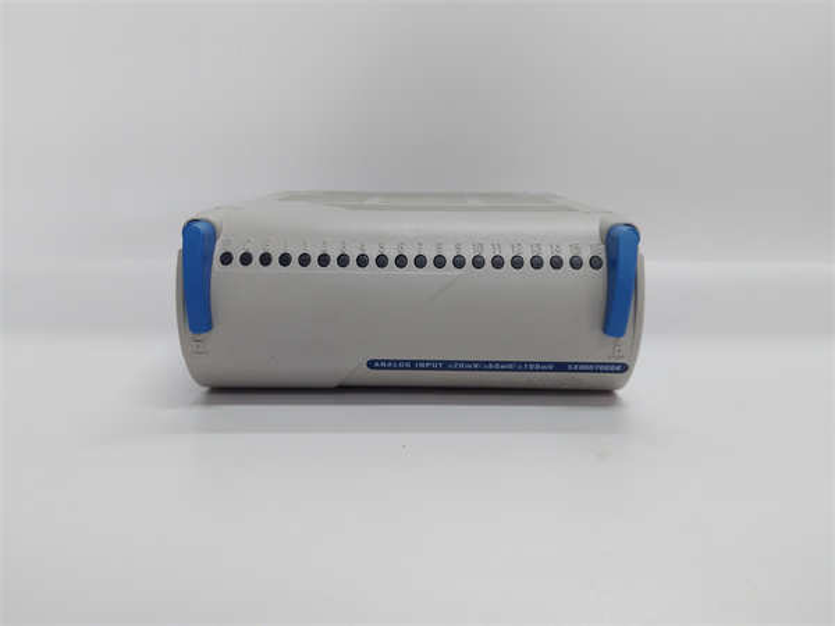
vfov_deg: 51.4
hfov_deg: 65.3
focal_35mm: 27
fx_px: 651
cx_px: 418
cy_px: 313
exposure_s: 1/50
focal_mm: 3.79
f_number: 2
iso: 139
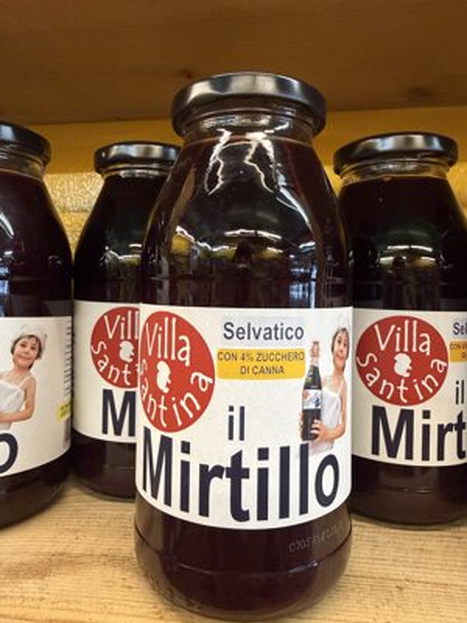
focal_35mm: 24
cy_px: 312
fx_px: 432
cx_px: 234
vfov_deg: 71.6
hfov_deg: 56.8
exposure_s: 1/50
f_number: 2.2
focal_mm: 2.22
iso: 250
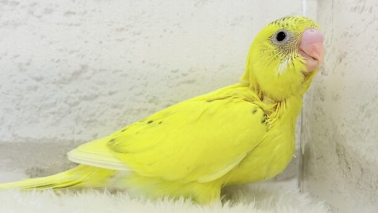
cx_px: 183
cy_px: 102
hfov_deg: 35.4
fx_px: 591
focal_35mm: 59
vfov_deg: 20.4
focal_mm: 5.96
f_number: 1.6
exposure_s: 1/100
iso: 80
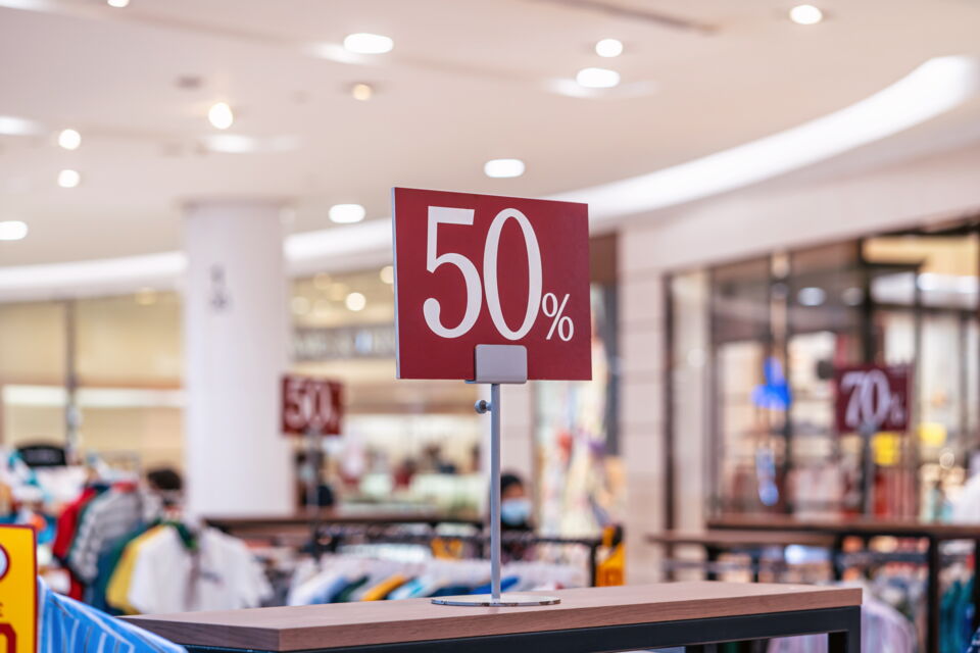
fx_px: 2314
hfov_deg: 23.9
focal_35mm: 85
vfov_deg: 16.1
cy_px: 326
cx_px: 490
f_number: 3.2
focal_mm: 85
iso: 500
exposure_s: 1/125
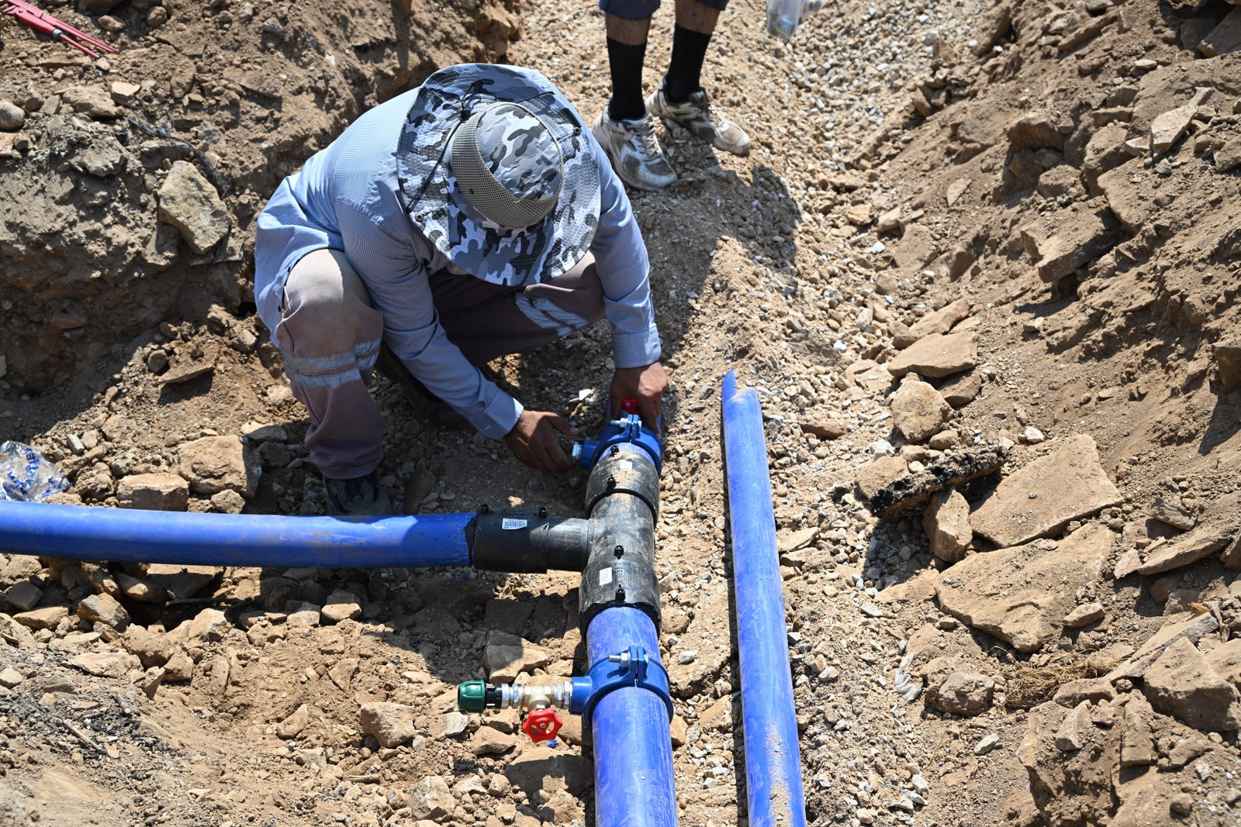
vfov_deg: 33.4
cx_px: 620
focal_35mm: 40
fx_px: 1379
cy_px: 414
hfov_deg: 48.5
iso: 160
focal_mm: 40
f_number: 5
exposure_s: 1/800
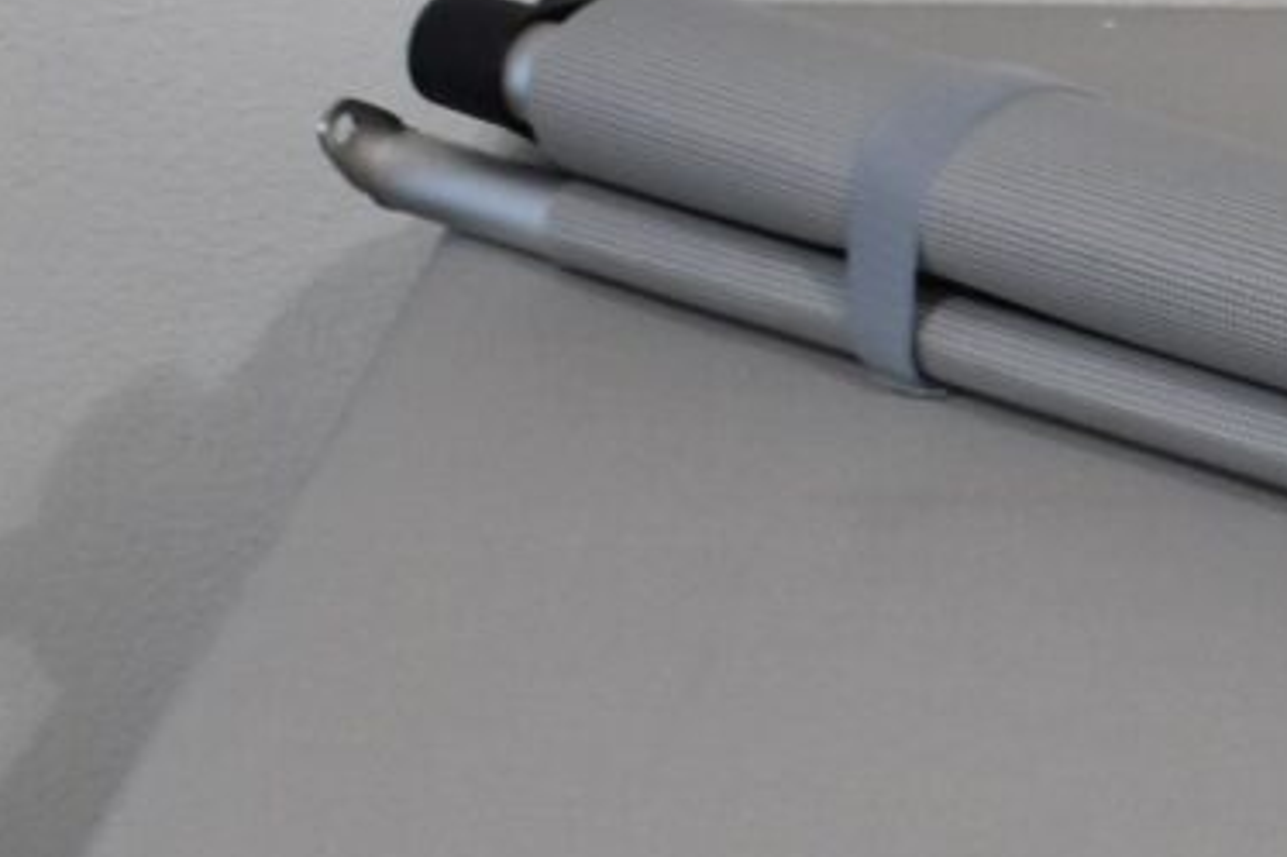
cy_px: 625
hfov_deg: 10.2
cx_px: 2653
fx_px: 6611
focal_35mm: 185
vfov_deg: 7.4
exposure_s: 1/125
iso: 400
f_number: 5.6
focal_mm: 18
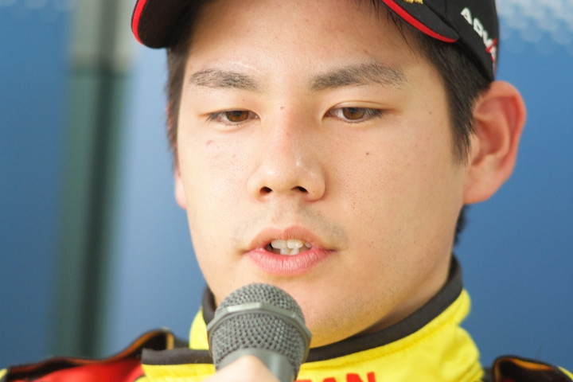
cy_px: 191
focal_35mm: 270
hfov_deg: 7.6
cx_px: 286
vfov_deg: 5.1
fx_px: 4297
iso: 1600
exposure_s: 1/125
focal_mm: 180
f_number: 2.8
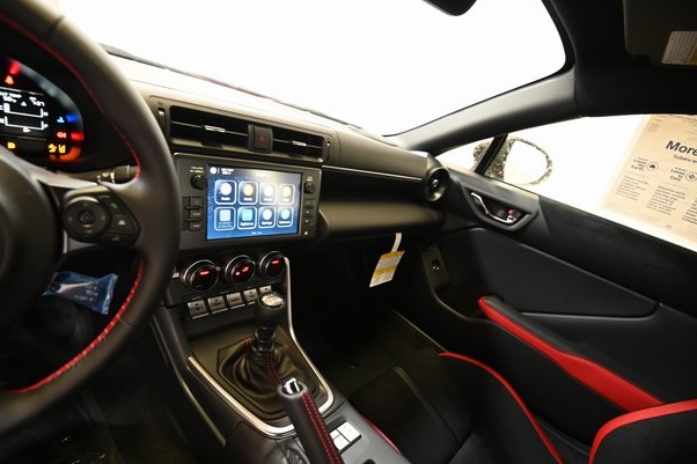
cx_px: 328
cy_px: 244
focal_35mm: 17
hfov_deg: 93.2
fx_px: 329
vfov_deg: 70.4
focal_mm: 16
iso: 2200
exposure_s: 1/30
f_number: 4
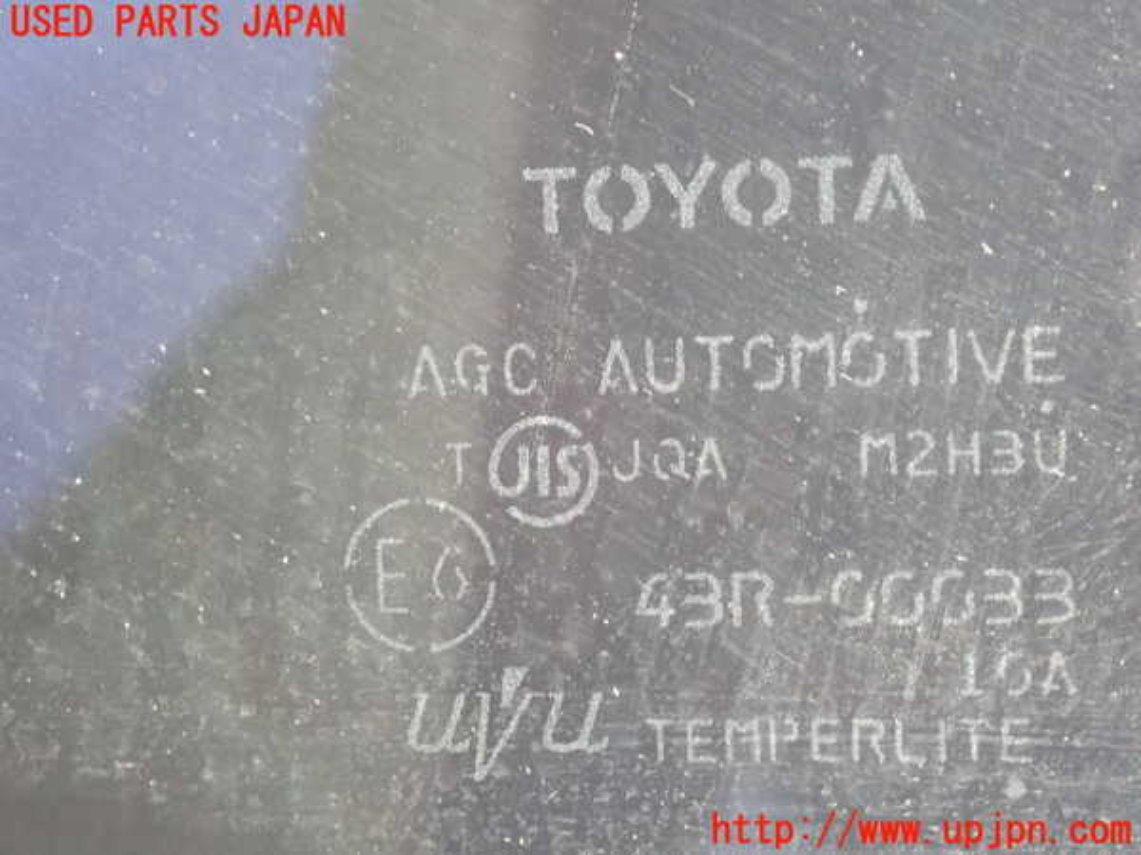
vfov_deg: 14.8
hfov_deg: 19.6
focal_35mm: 100
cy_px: 428
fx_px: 3296
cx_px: 570
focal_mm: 18
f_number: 4.9
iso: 250
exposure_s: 1/100
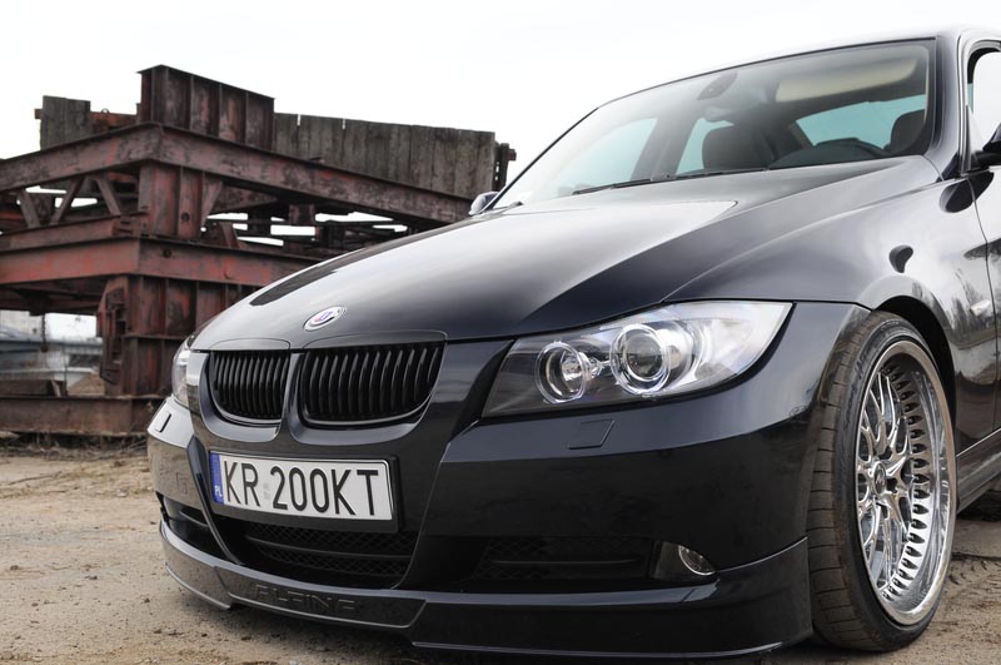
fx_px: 1083
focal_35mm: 39
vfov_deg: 34.1
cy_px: 332
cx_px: 500
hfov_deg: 49.6
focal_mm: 26
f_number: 5
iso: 400
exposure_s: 1/100
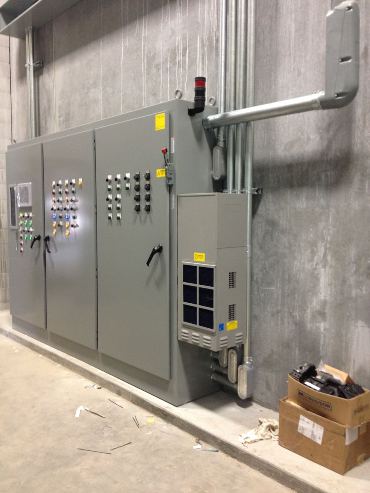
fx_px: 499
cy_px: 246
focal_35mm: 35
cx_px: 185
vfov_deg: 52.6
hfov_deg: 40.7
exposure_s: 1/20
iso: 125
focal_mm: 4.28
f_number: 2.4
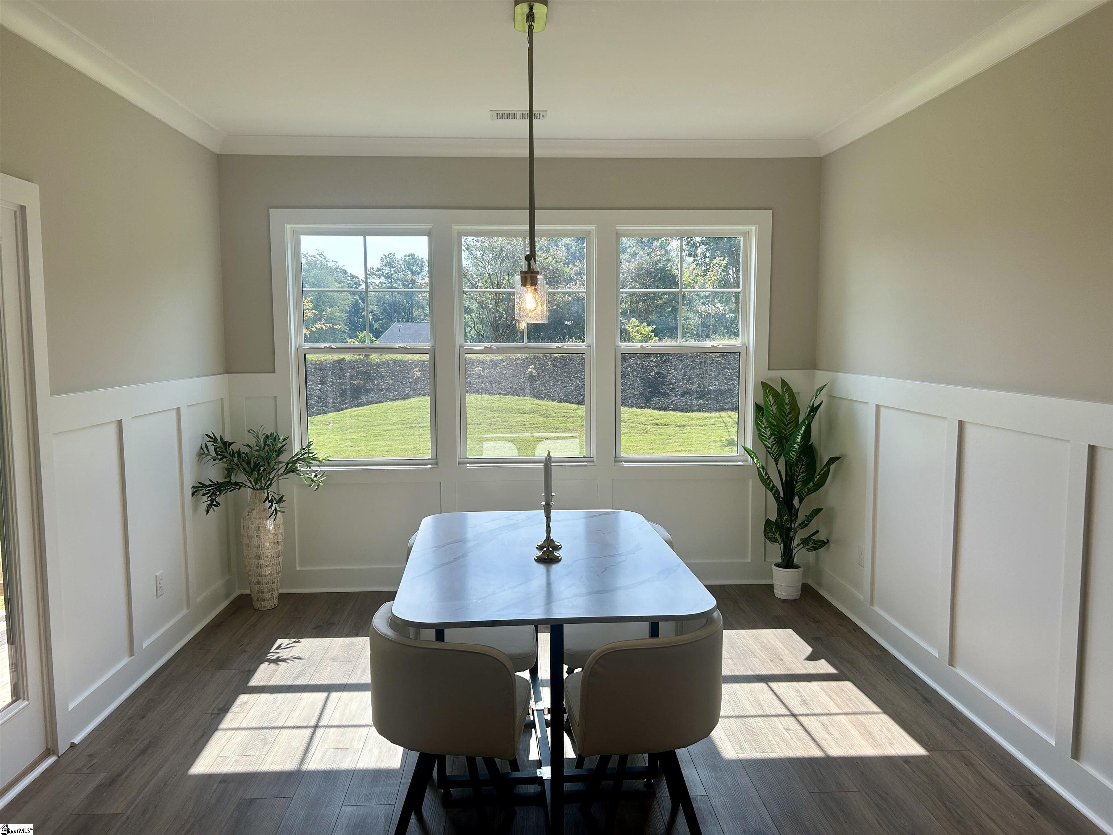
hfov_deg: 67.3
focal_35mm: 26
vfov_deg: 53.1
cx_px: 556
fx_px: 836
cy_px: 418
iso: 50
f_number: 1.5
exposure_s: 1/840
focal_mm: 5.7
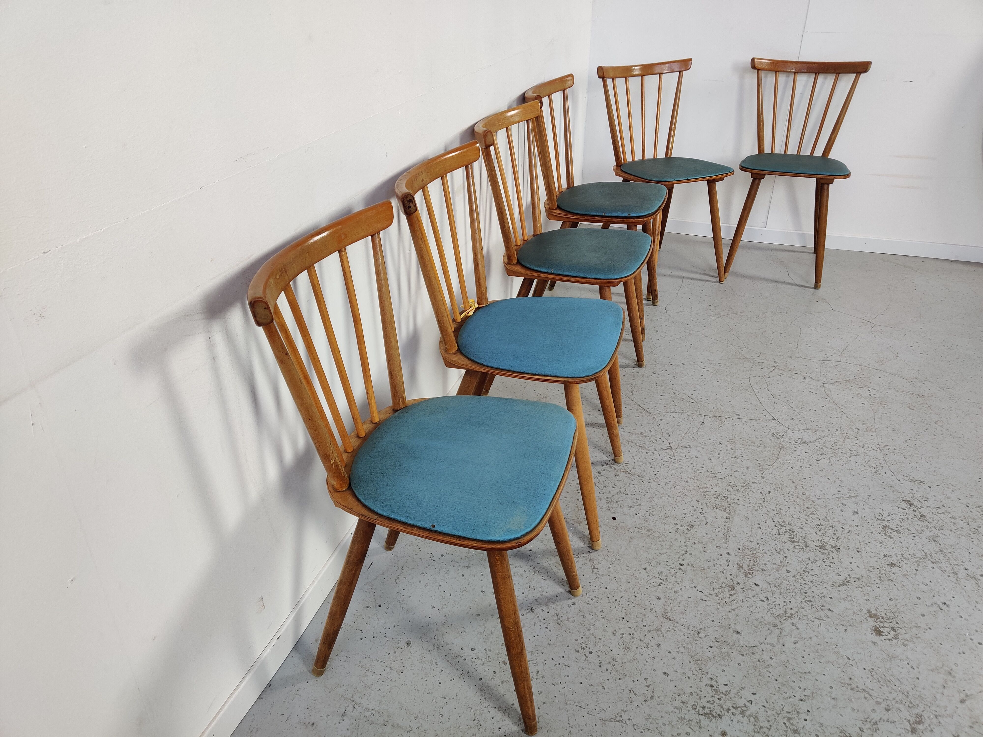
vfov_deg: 51.4
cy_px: 368
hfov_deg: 65.3
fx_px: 767
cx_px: 492
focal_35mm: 27
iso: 160
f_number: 1.65
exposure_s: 1/100
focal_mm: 4.75
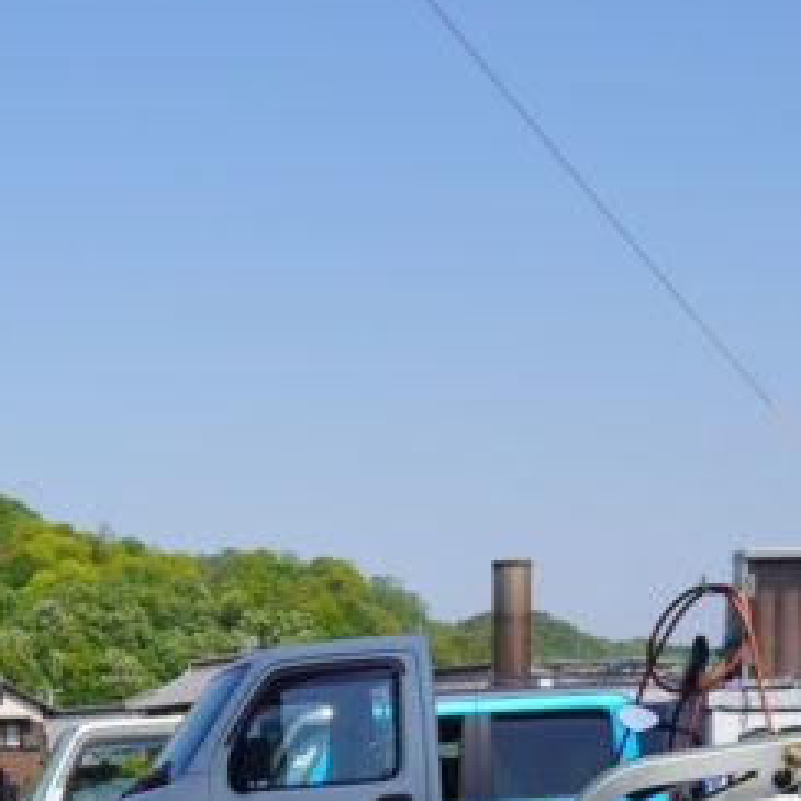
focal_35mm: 100
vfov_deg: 16.5
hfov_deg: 16.8
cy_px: 1050
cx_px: -129
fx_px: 2611
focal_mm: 19
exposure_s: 1/160
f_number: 10
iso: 100
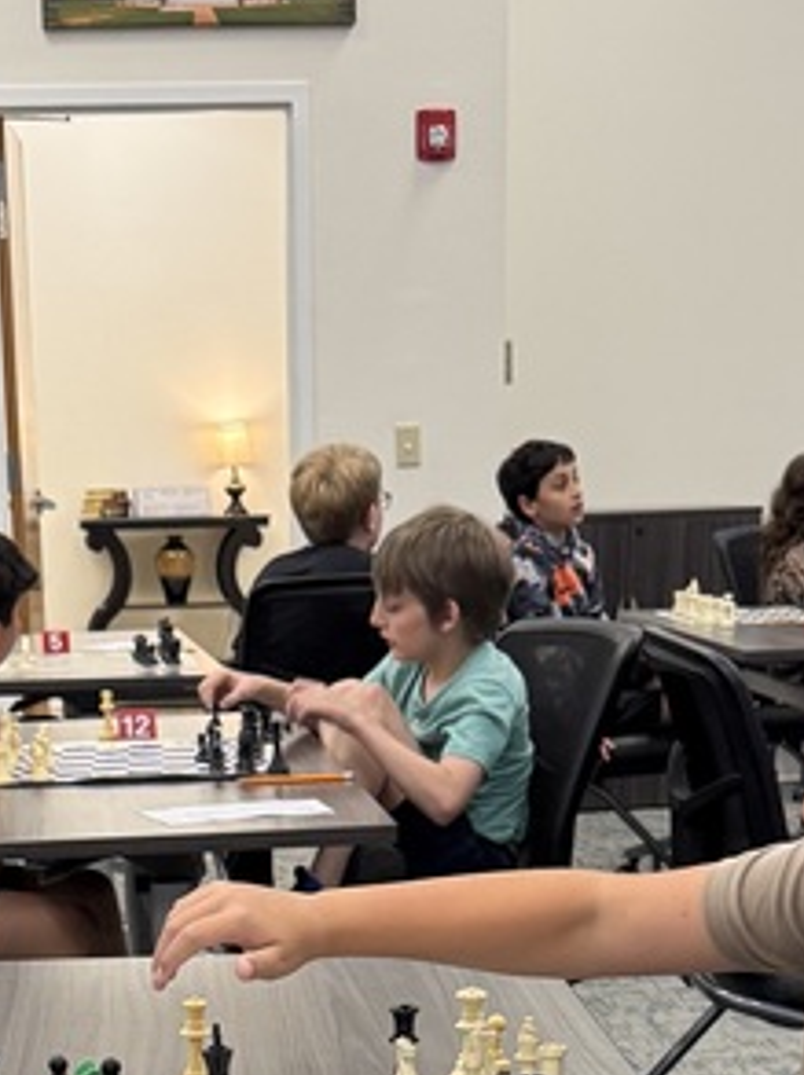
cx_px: 275
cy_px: 1479
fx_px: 2607
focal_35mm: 84
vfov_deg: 20.8
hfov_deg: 17.5
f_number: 1.78
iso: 200
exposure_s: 1/60
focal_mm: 6.76
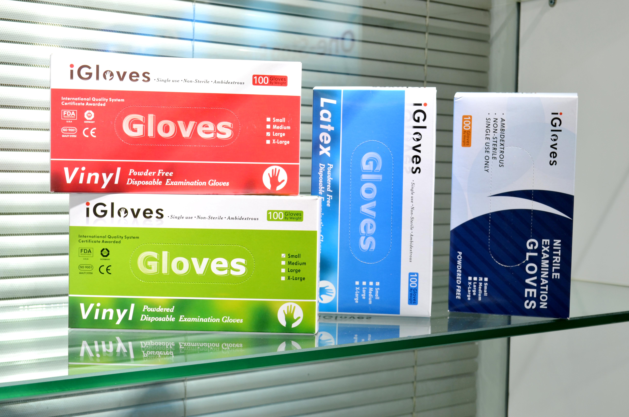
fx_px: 942
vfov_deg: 25.0
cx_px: 314
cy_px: 208
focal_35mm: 54
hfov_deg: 36.9
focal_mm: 36
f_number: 8
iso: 200
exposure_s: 1/13
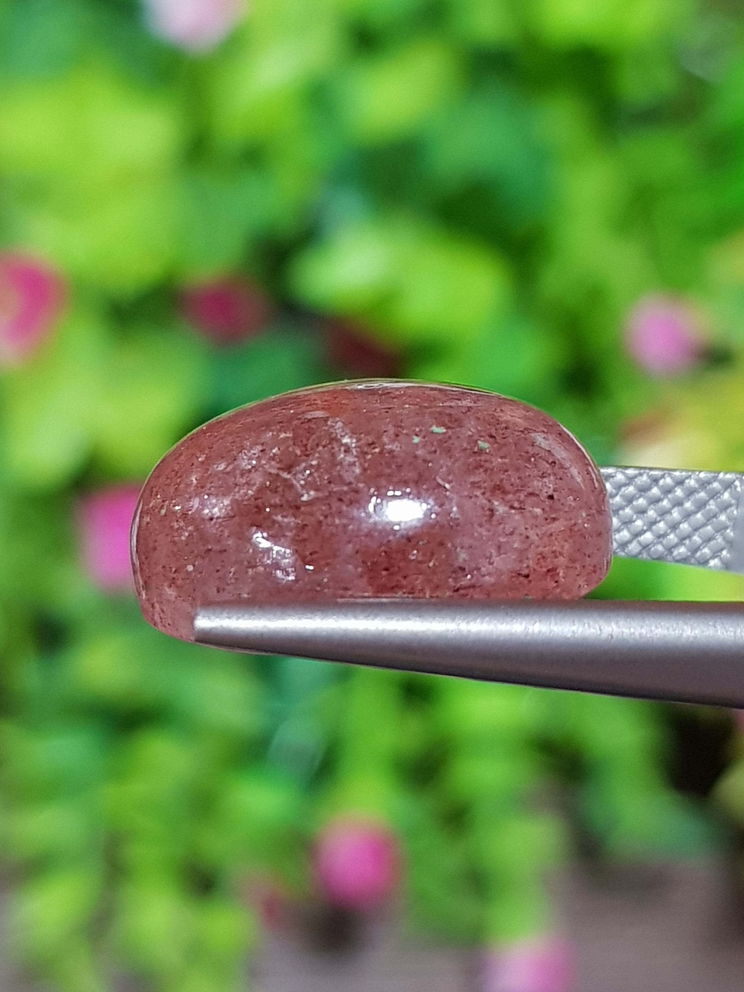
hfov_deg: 53.1
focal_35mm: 26
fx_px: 745
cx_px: 372
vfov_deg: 67.3
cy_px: 496
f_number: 1.7
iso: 160
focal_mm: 4.3
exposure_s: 1/50
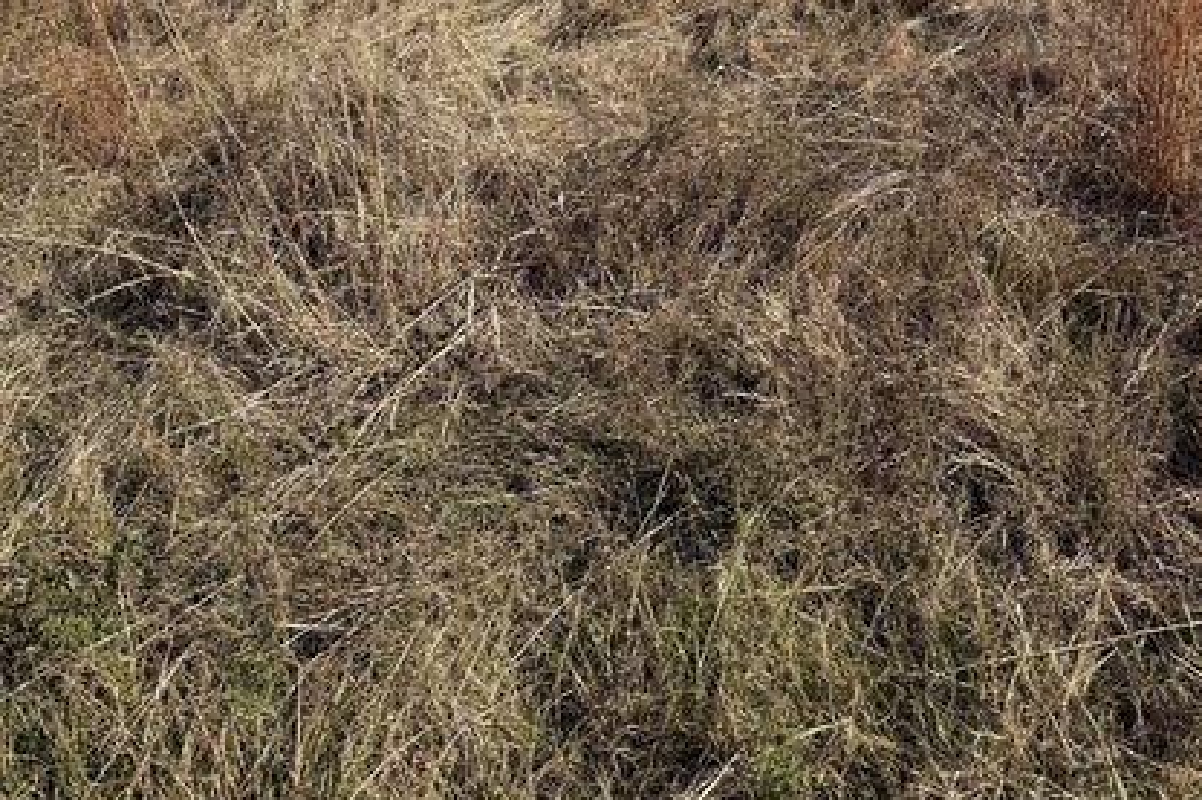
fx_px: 1335
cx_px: 719
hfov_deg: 48.2
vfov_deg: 31.3
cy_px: 33
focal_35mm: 40
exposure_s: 1/4405
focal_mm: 6.76
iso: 80
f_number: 1.78
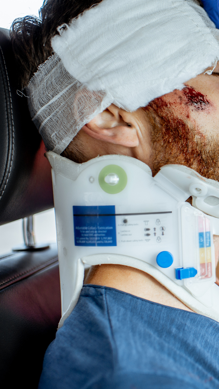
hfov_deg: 18.4
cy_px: 179
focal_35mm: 60
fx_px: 619
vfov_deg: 34.9
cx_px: 299
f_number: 2.2
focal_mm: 35
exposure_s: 1/1000
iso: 200
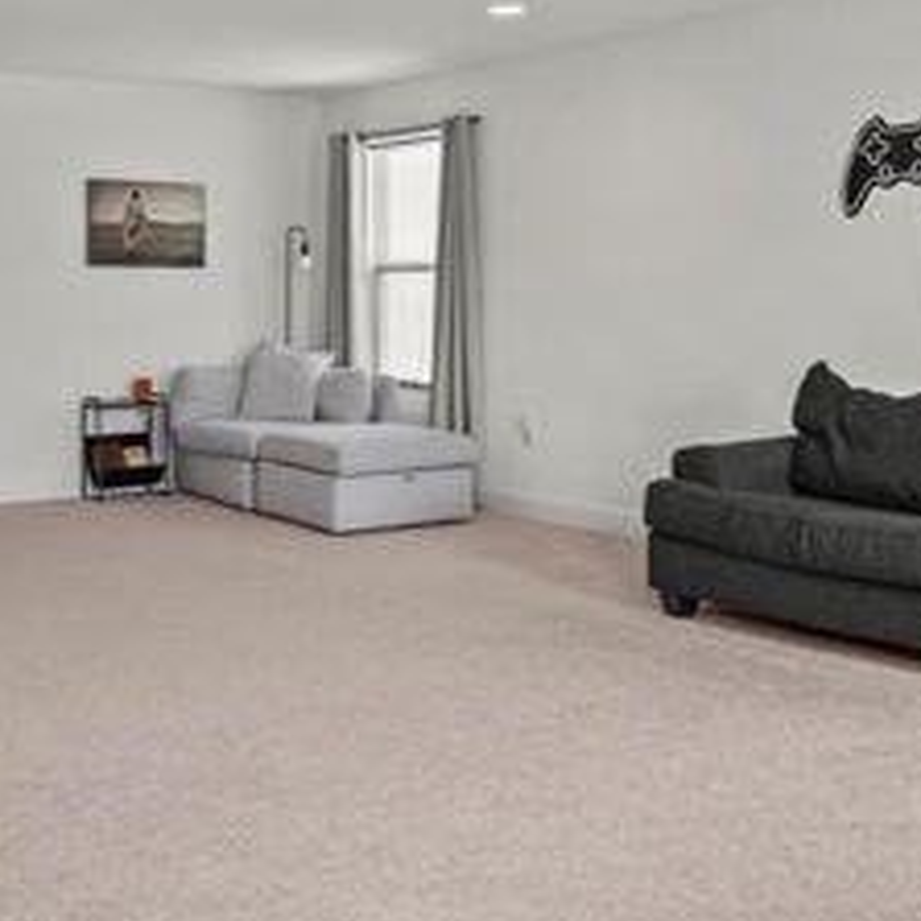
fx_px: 1335
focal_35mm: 44
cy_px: 332
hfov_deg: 38.0
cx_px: 390
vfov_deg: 37.8
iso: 200
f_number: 8
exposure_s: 1/2
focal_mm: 11
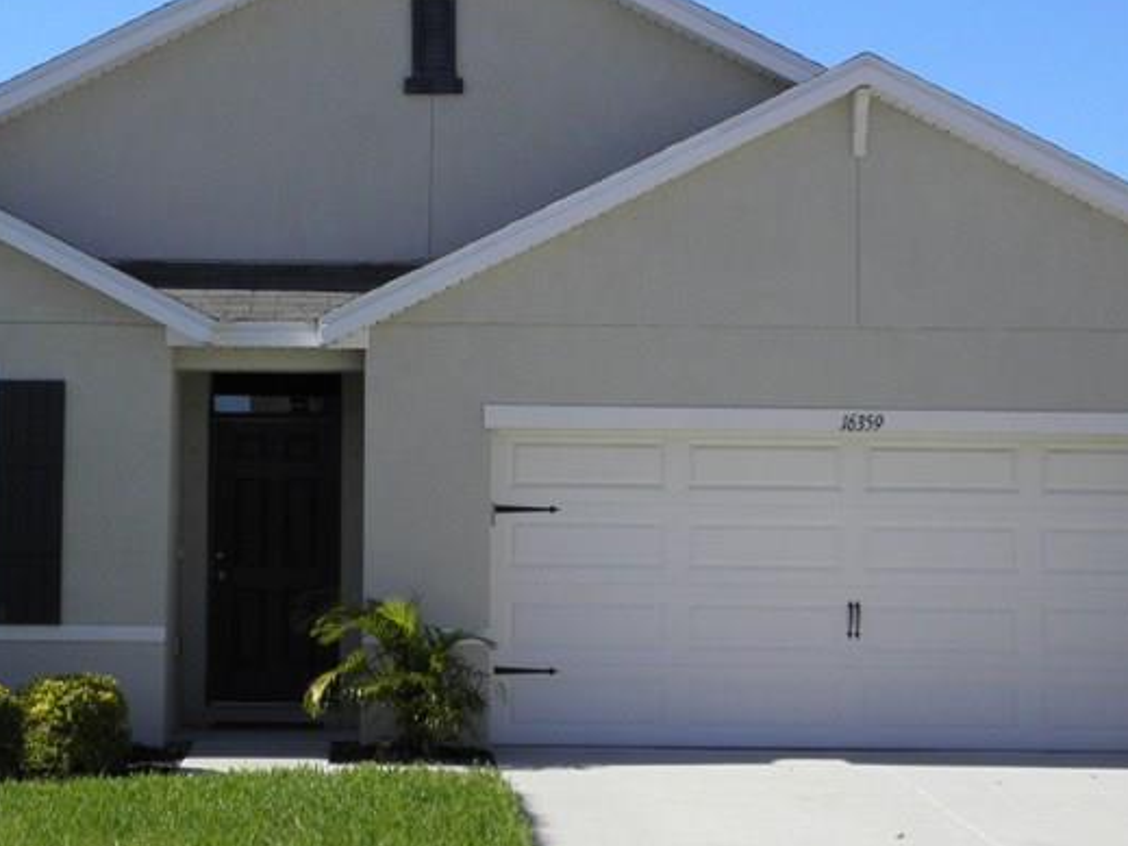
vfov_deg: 19.1
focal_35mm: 77
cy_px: 359
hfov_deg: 25.3
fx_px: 2509
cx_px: 428
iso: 100
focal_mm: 7.1
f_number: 3.8
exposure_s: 1/800
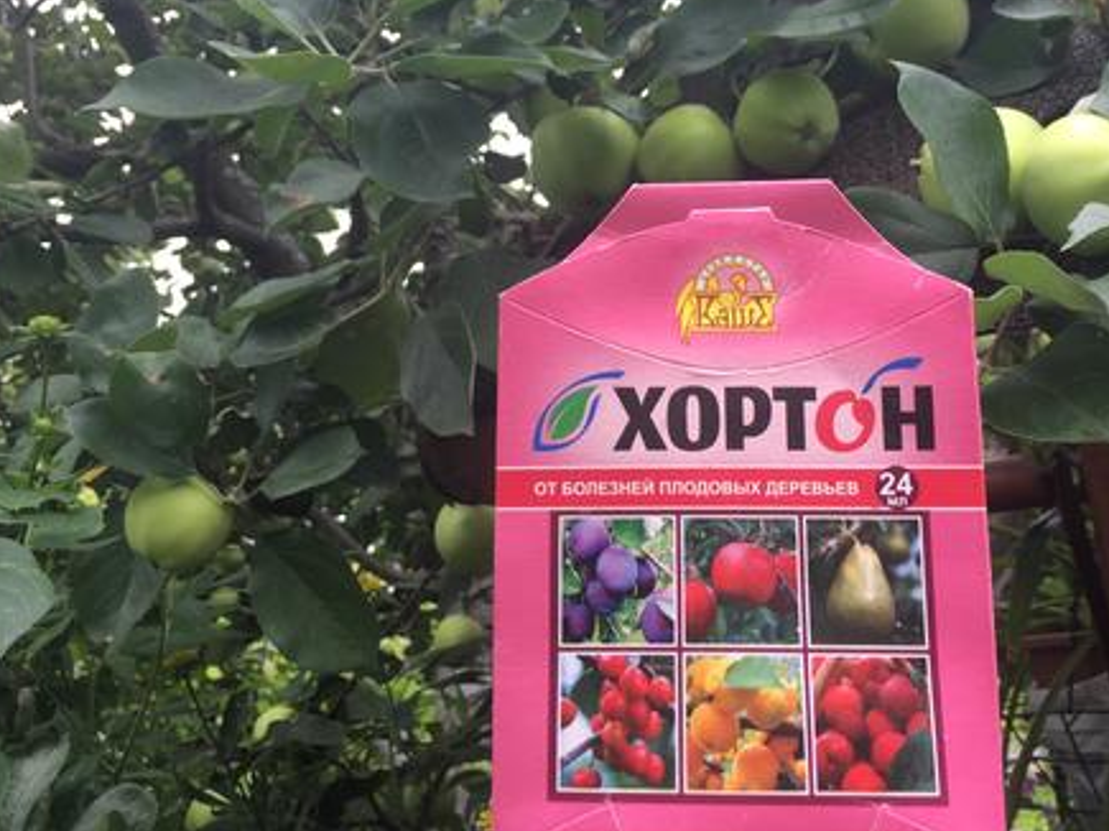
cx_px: 614
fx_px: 1281
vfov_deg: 35.5
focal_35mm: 40
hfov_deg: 46.7
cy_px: 265
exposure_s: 1/100
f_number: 2.2
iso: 25
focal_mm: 4.15
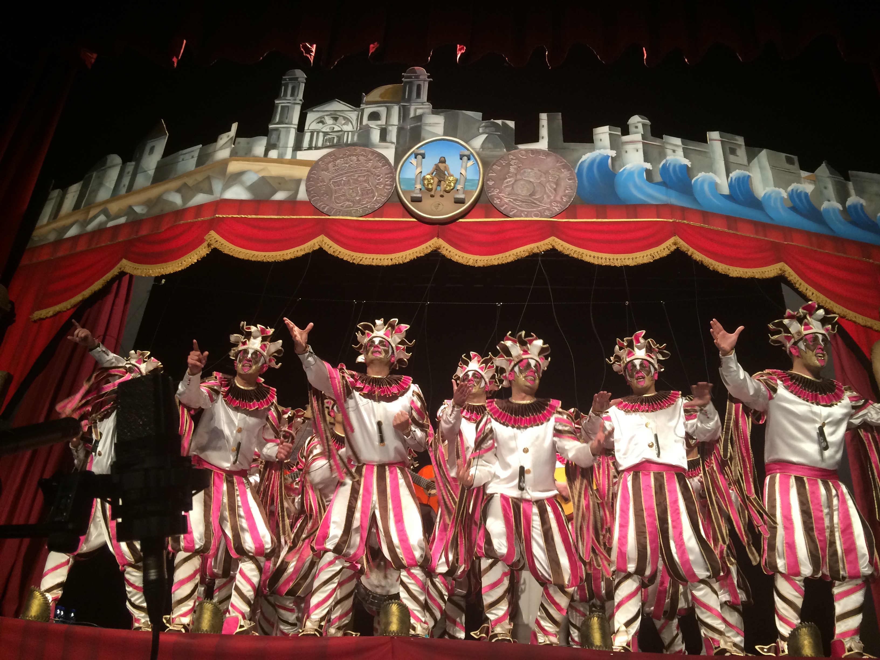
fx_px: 737
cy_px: 330
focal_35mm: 29
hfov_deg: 61.7
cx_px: 440
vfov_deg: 48.2
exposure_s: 1/33
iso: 125
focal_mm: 4.15
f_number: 2.2
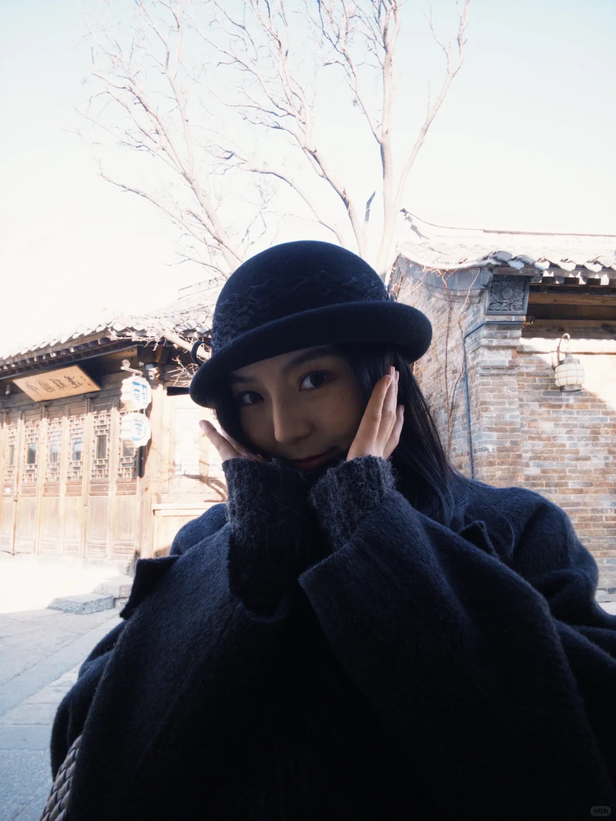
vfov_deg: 73.9
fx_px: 546
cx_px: 308
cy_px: 410
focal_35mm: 23
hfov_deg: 58.9
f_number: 1.9
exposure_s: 1/294
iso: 25
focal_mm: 2.69
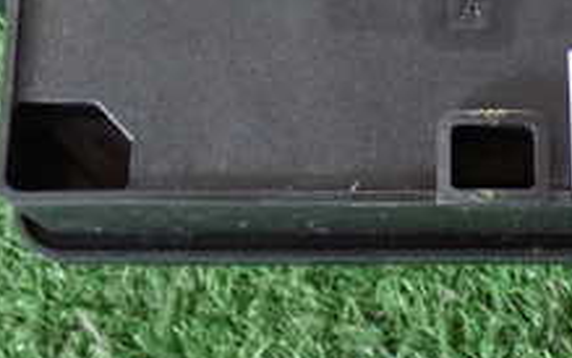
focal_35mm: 128
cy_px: -146
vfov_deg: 10.0
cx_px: 470
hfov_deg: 16.2
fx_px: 1996
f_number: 2.9
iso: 800
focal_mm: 7.84
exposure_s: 1/15
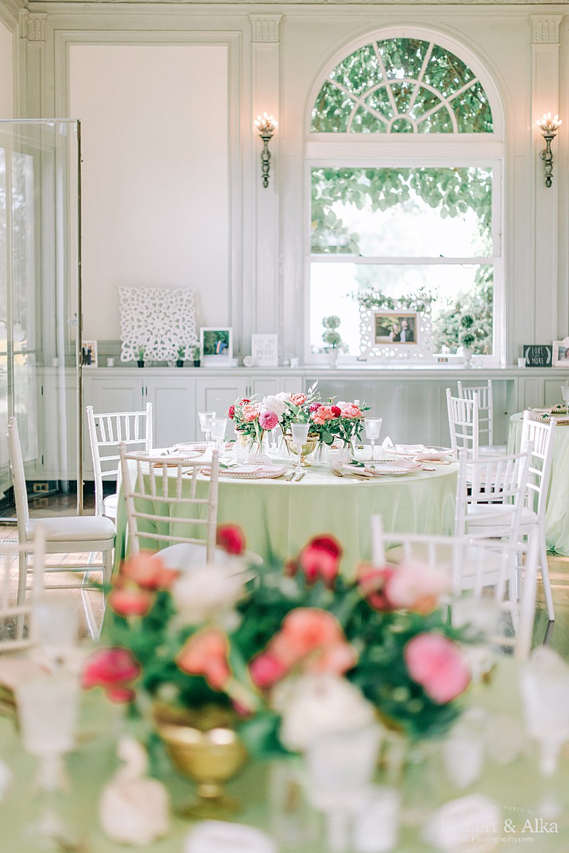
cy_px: 426
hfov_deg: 27.0
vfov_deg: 39.6
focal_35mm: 50
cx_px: 284
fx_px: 1184
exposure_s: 1/500
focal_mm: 50
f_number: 1.8
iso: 500
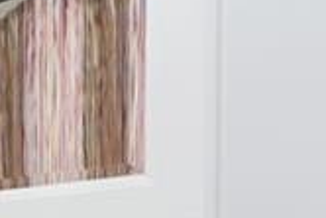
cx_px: -491
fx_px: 952
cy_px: 388
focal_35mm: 105
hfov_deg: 13.4
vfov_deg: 12.1
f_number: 9
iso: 800
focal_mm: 17
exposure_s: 1/60
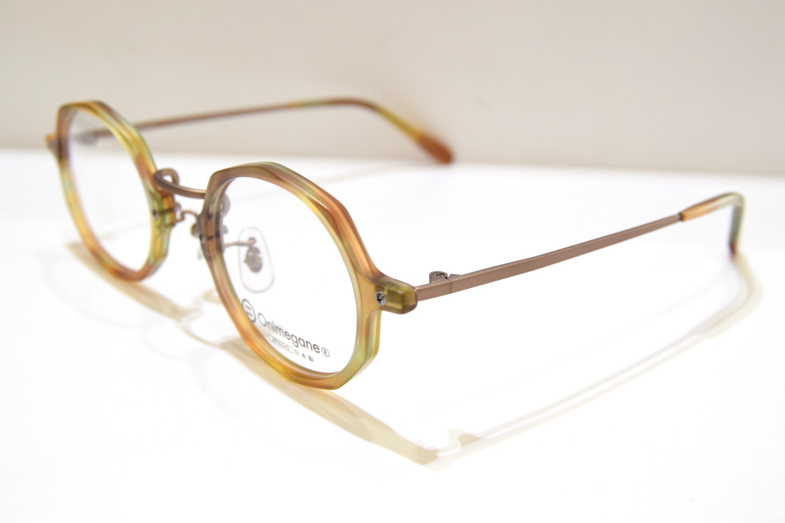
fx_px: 1112
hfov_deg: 38.9
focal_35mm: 51
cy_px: 262
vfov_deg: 26.5
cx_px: 392
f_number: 8
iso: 800
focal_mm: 34
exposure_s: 1/25
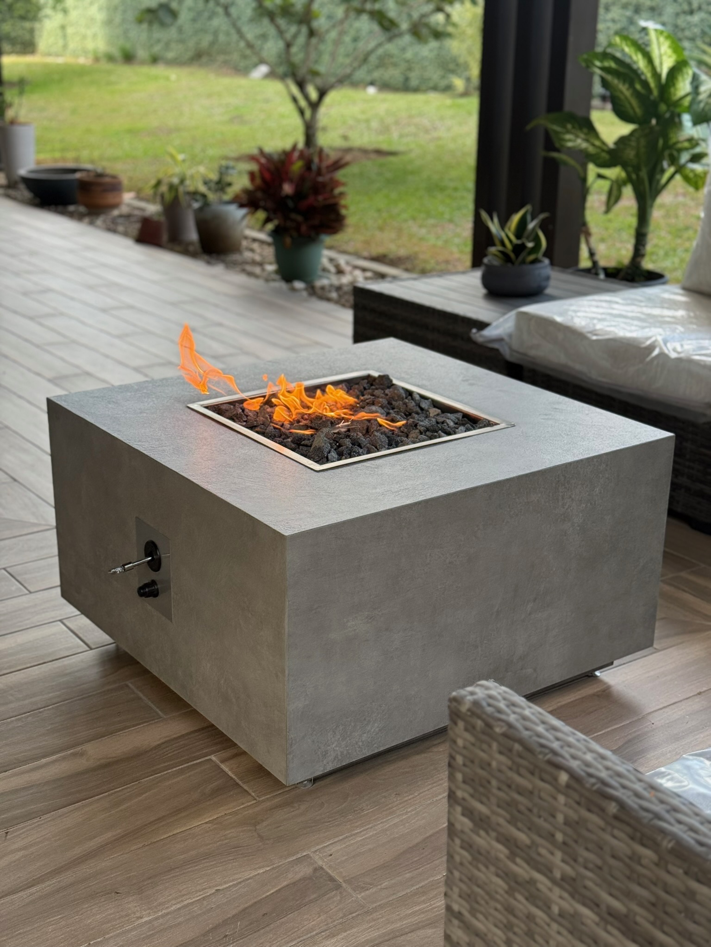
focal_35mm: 48
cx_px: 356
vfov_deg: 39.7
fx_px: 1315
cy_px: 474
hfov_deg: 30.3
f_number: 1.78
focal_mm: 6.76
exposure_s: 1/418
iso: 80
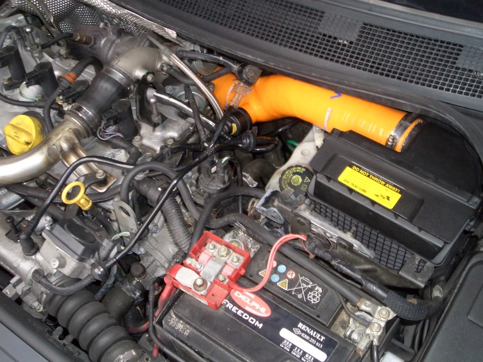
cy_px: 181
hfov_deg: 43.9
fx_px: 600
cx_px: 242
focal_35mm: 43
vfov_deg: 33.6
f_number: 4.3
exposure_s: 1/40
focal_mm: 5.7
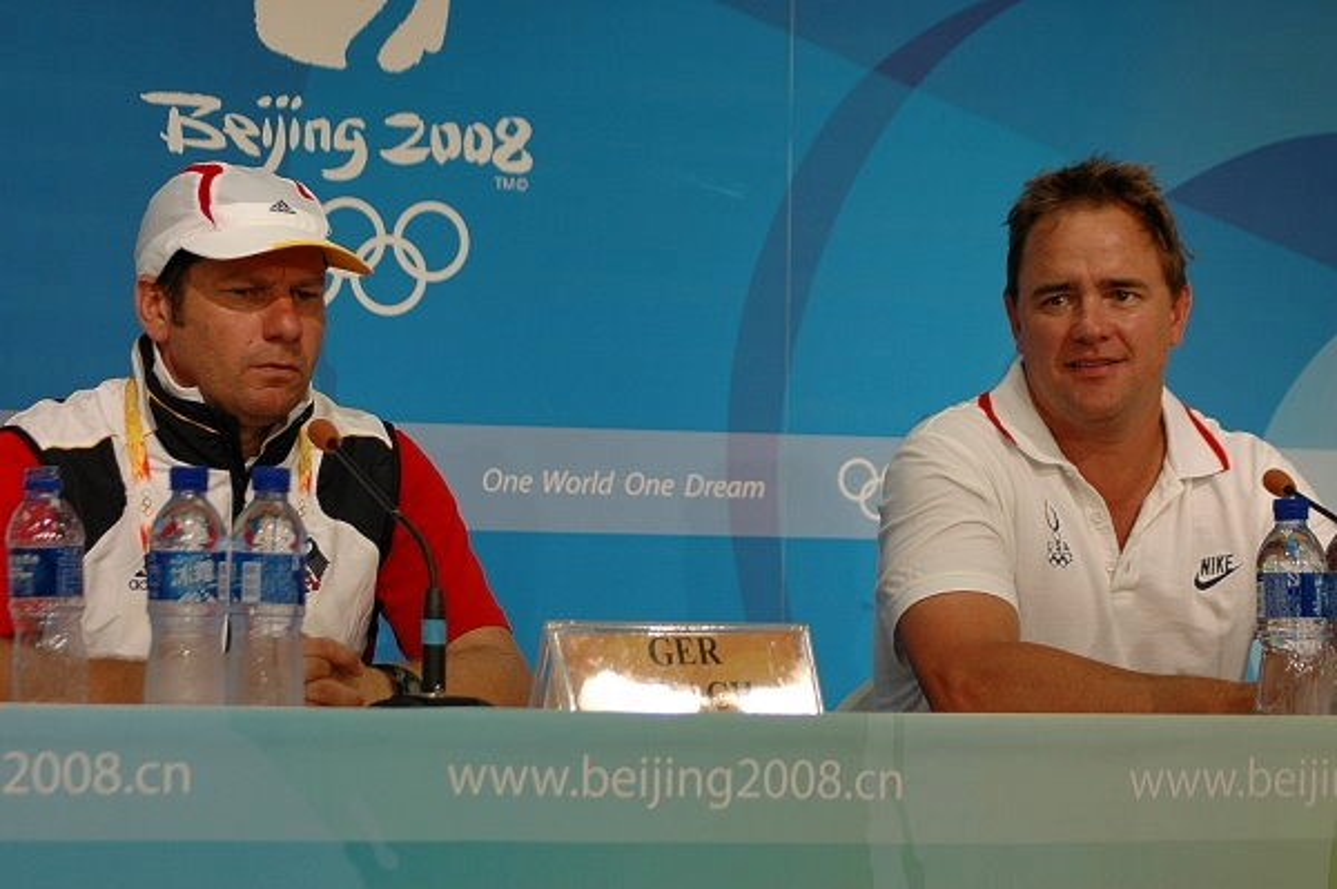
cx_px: 668
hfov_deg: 19.5
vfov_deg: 13.0
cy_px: 444
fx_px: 3896
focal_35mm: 105
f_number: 5
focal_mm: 70
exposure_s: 1/100
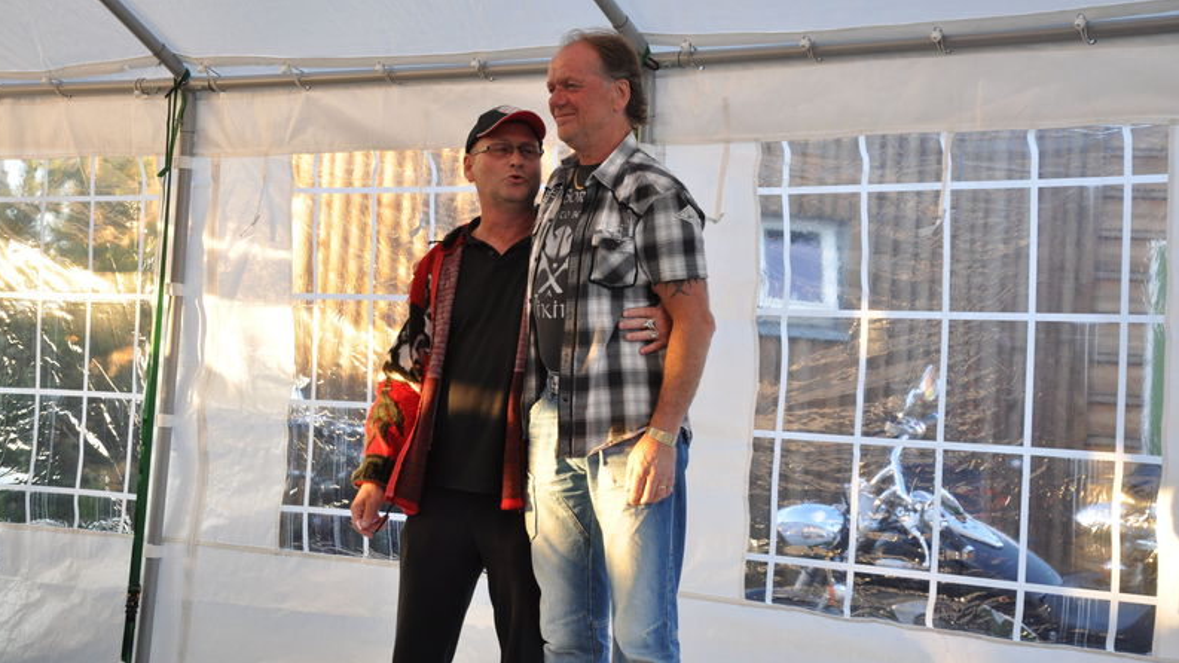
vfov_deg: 15.9
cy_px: 310
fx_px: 2376
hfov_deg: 27.9
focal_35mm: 76
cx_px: 587
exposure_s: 1/50
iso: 320
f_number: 6.3
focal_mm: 48
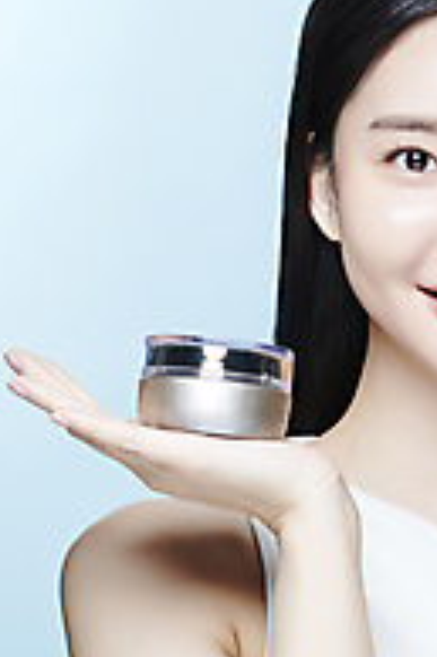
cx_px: 388
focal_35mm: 217
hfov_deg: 6.3
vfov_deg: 9.5
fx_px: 3958
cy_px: 389
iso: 100
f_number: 16
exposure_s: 1/125
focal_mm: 105
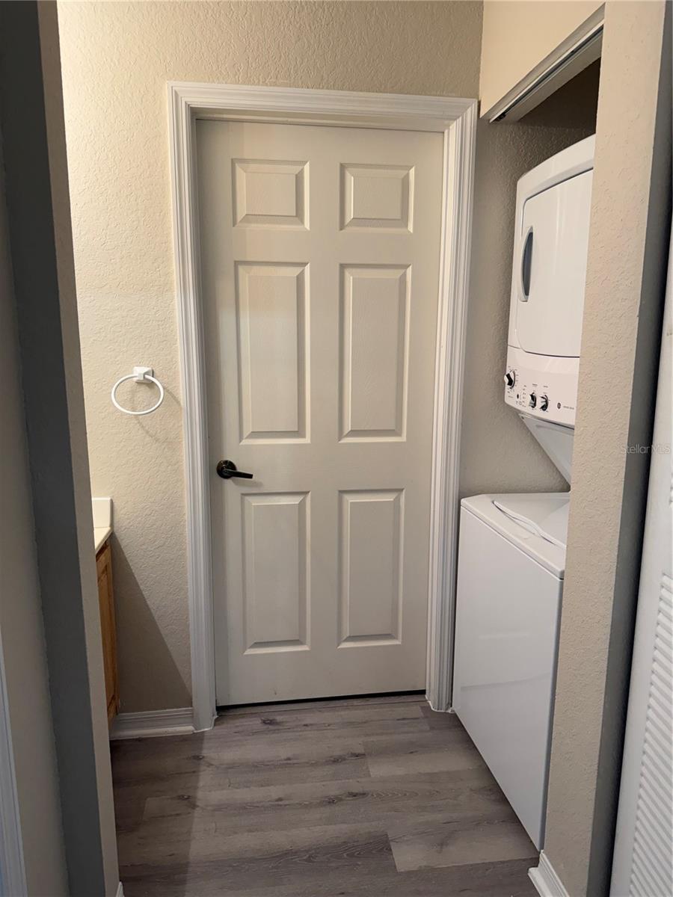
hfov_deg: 56.8
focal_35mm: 24
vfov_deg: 71.6
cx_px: 336
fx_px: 622
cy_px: 448
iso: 200
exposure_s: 1/120
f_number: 1.78
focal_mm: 6.76
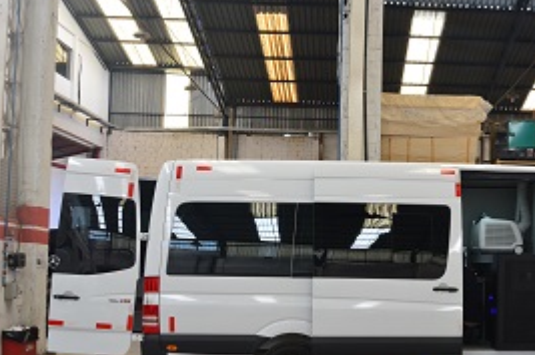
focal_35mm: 54
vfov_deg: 24.8
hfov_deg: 36.2
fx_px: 801
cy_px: 235
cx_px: 389
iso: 400
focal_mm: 24
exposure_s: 1/40
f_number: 9
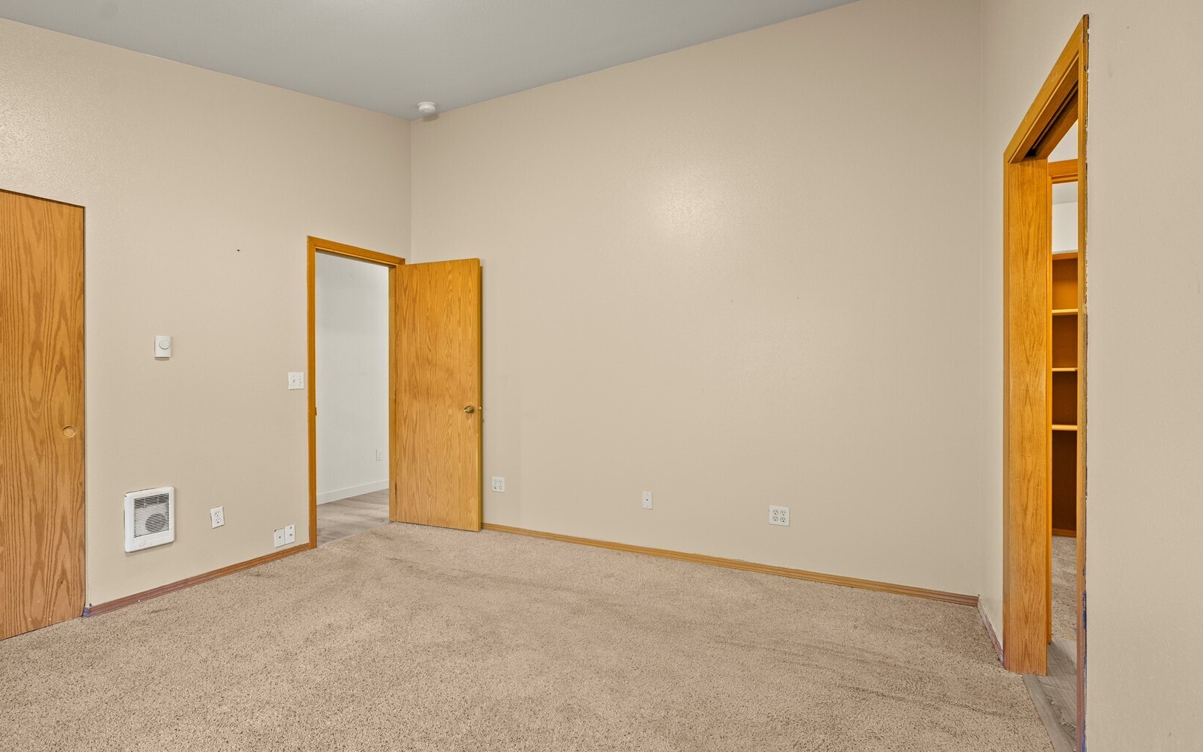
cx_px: 583
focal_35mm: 17
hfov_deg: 94.3
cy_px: 382
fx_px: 557
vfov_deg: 68.0
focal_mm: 16
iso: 1000
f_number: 5
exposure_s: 1/6
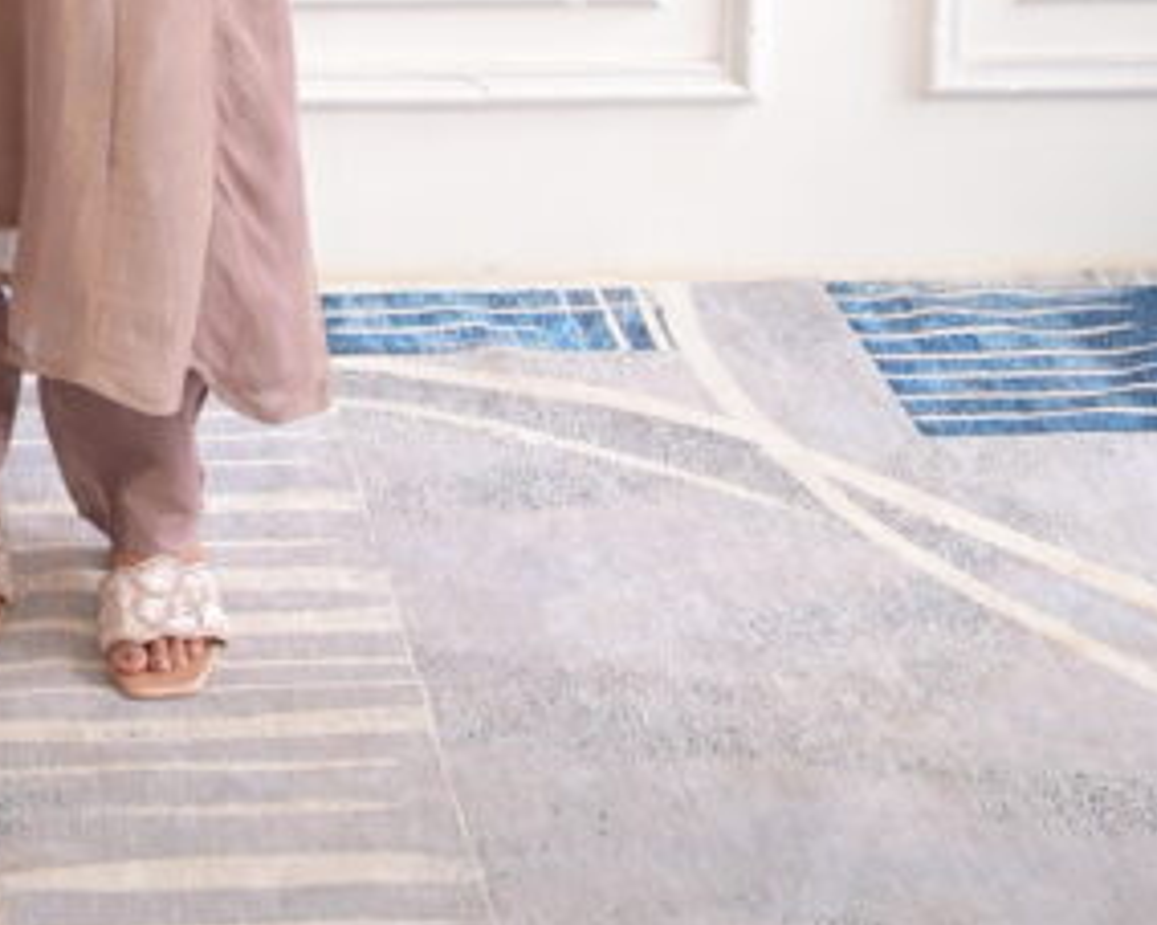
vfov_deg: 14.1
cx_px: -16
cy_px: -625
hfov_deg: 18.7
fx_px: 3405
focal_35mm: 99
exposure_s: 1/125
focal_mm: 33.5
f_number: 5.6
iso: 200
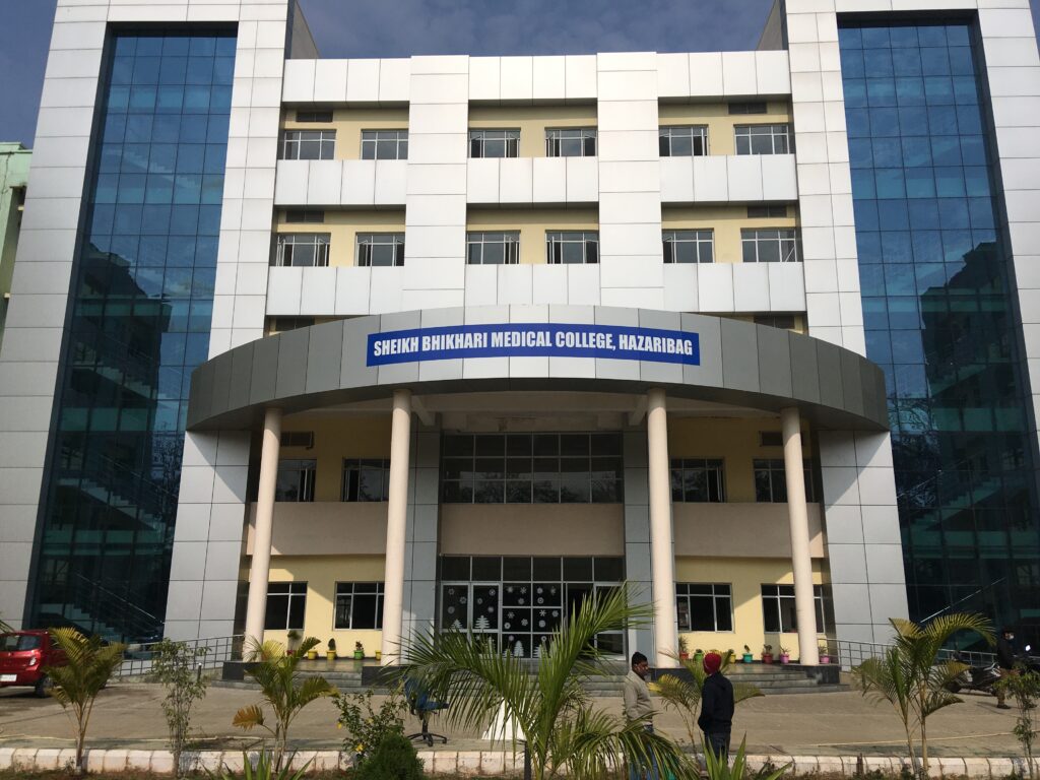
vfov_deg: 48.2
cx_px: 520
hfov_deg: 61.7
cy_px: 390
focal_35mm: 29
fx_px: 871
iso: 25
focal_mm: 4.15
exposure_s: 1/6410
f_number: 2.2
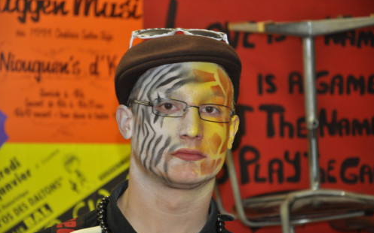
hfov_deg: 13.0
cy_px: 123
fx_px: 1646
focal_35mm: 162
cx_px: 188
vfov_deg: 8.1
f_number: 5.6
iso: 800
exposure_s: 1/30
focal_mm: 105
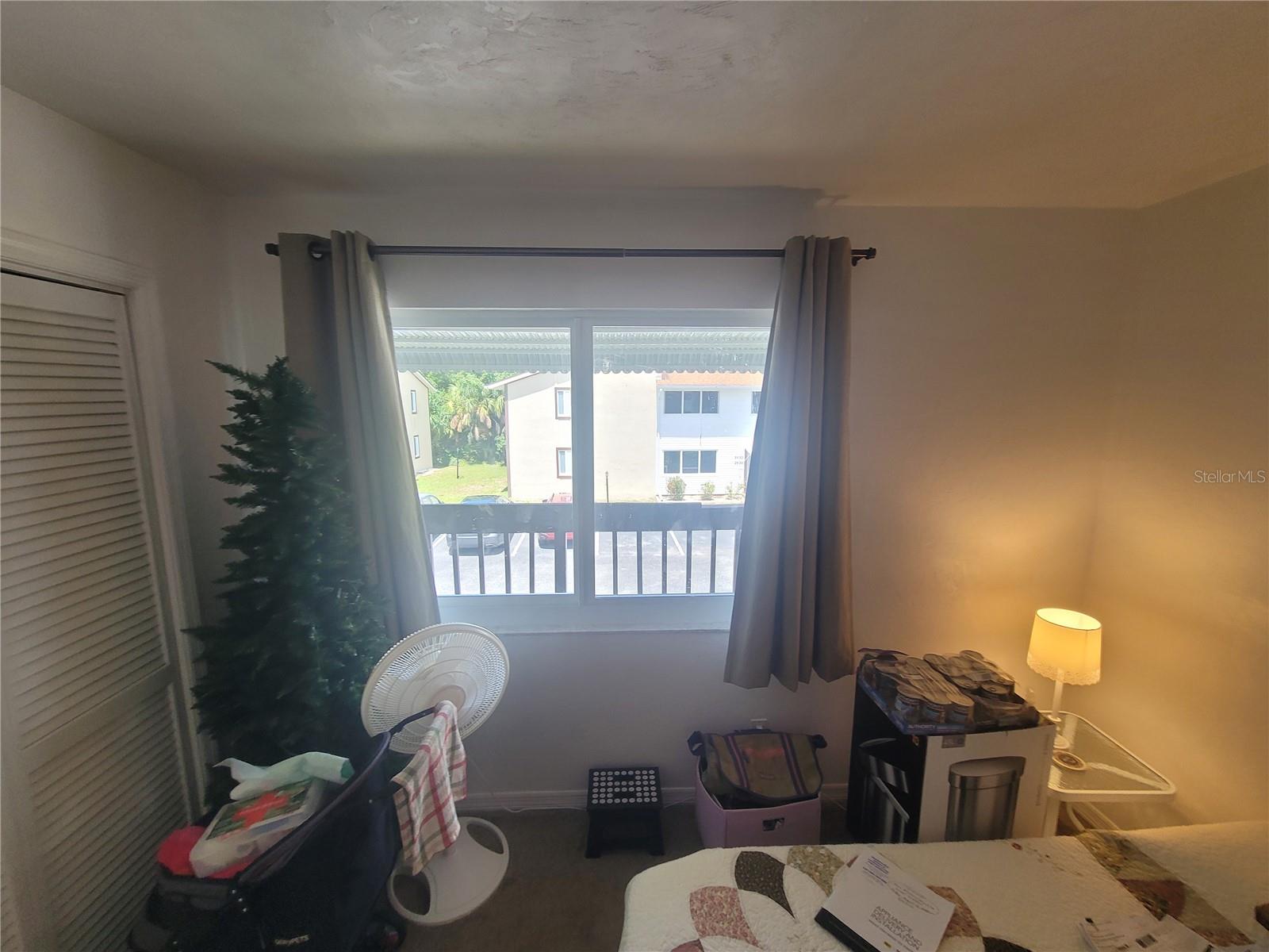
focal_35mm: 13
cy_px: 476
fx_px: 477
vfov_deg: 89.9
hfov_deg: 106.2
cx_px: 634
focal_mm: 2.2
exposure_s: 1/60
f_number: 2.2
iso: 80
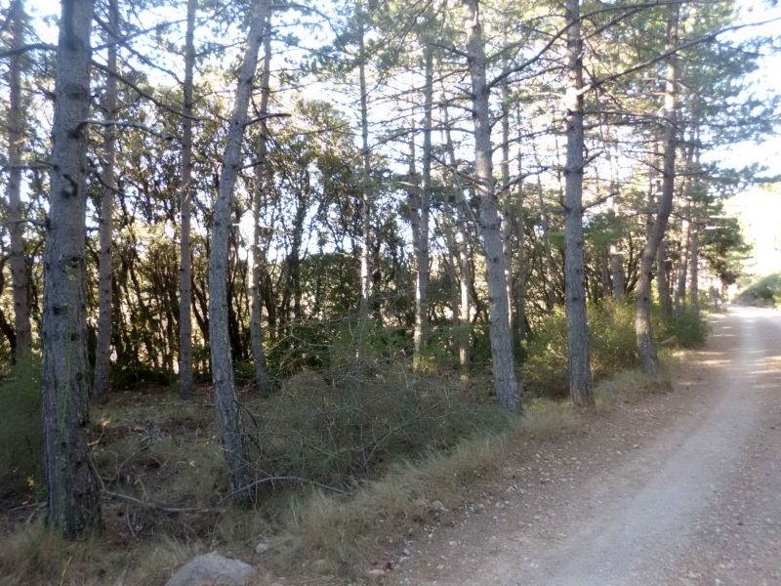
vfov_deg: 53.1
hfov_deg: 67.3
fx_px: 587
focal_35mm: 26
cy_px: 293
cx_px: 390
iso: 400
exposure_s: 1/80
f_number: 3.2
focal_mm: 4.6
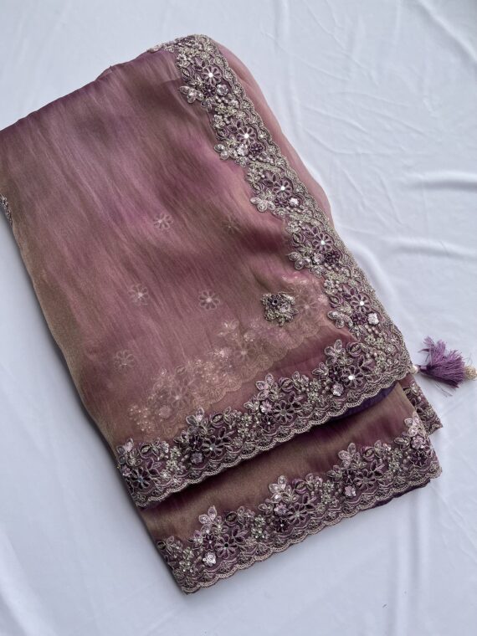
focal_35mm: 26
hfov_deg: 53.1
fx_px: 478
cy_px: 318
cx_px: 238
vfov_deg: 67.3
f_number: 1.6
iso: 50
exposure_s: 1/928
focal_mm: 5.1
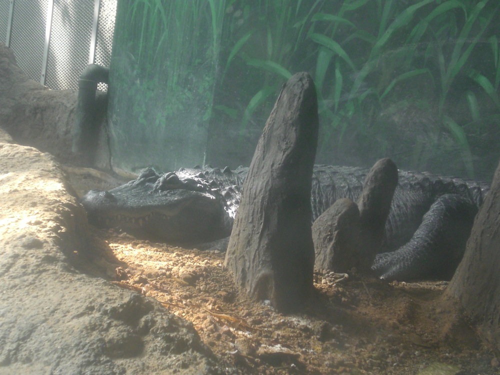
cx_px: 250
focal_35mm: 63
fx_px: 910
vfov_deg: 23.3
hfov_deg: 30.7
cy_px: 188
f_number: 4
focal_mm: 10.4
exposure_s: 1/30
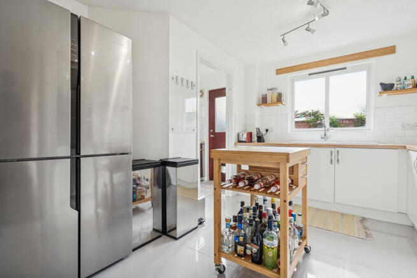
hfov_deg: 93.3
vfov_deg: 70.5
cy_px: 139
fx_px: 197
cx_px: 208
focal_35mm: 17
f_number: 5.6
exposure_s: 1/60
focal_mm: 17
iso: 200
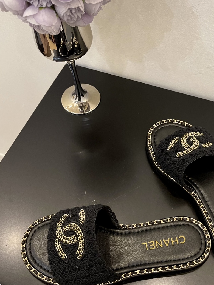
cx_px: 145
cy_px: 153
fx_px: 297
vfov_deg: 51.3
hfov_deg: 39.1
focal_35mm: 36
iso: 250
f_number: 1.6
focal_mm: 5.1
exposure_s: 1/60
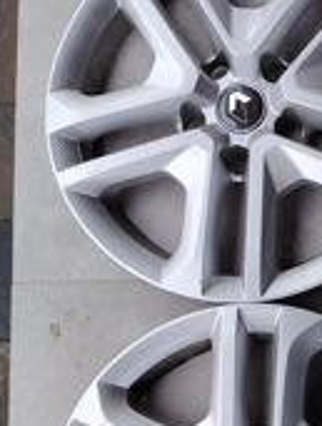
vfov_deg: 33.4
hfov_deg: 25.2
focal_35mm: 56
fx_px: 692
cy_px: 336
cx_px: 305
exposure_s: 1/142
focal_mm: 5.25
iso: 100
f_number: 1.75
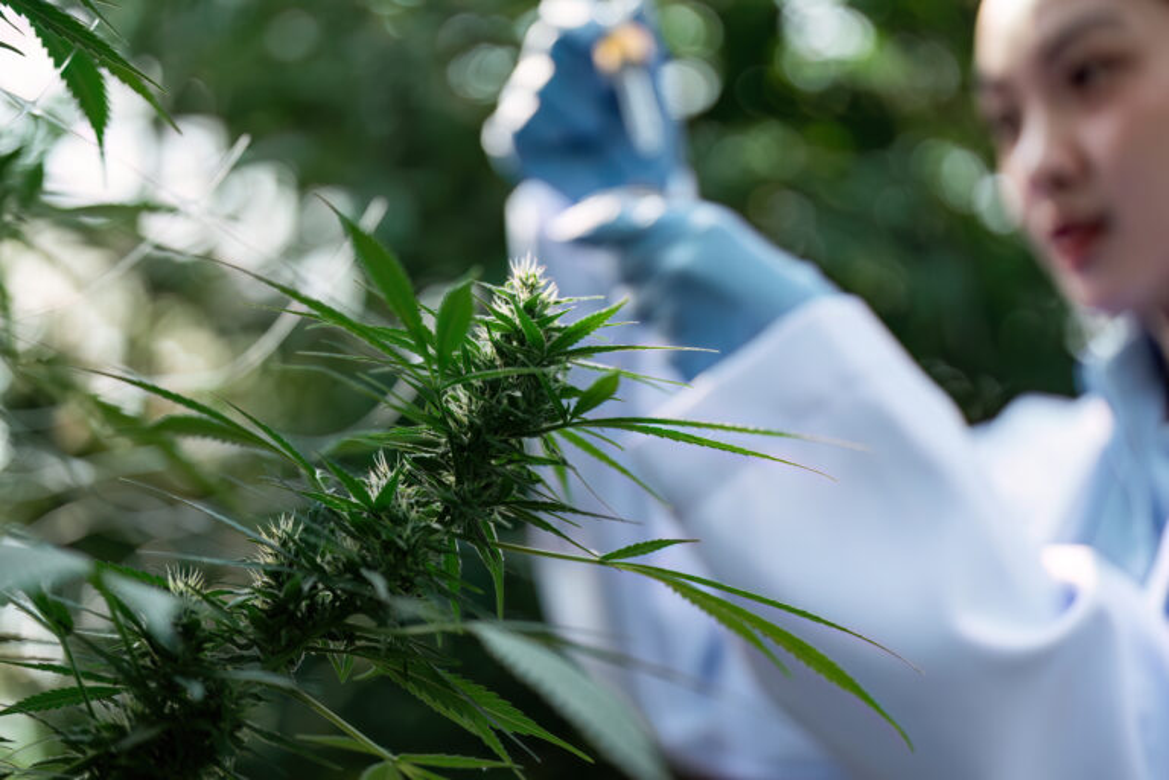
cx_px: 584
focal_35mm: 70
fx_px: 2273
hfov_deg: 28.8
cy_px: 390
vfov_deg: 19.5
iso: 250
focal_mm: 70
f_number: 2.8
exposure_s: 1/1000
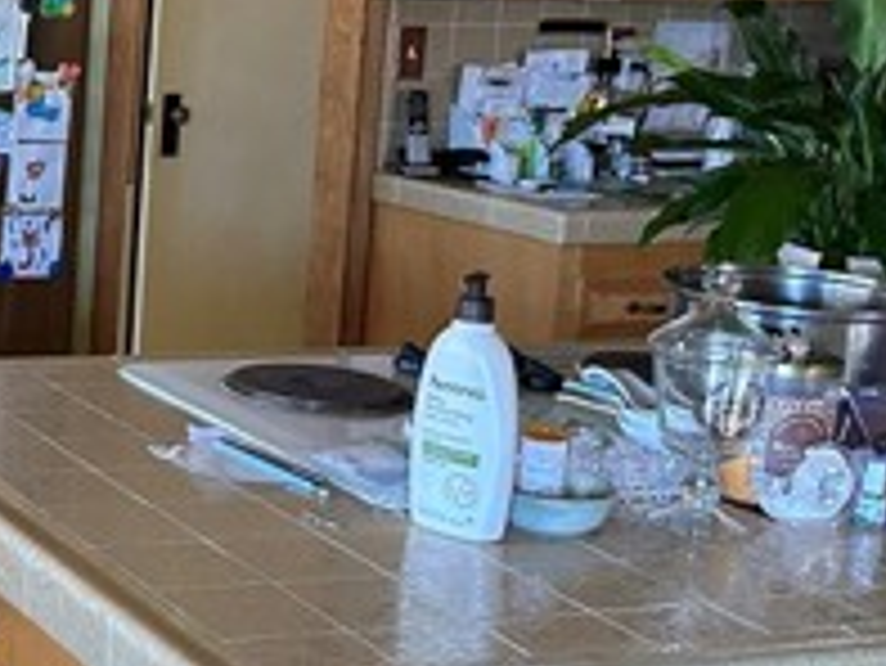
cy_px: 238
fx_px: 1998
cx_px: -243
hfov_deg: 22.5
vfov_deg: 18.9
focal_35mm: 78
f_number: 1.78
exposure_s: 1/60
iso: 250
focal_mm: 6.86
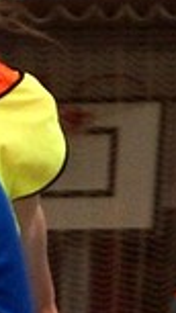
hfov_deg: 2.3
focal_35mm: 526
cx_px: -336
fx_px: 4366
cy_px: 438
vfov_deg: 4.1
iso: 800
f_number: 2.8
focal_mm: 50
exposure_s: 1/160
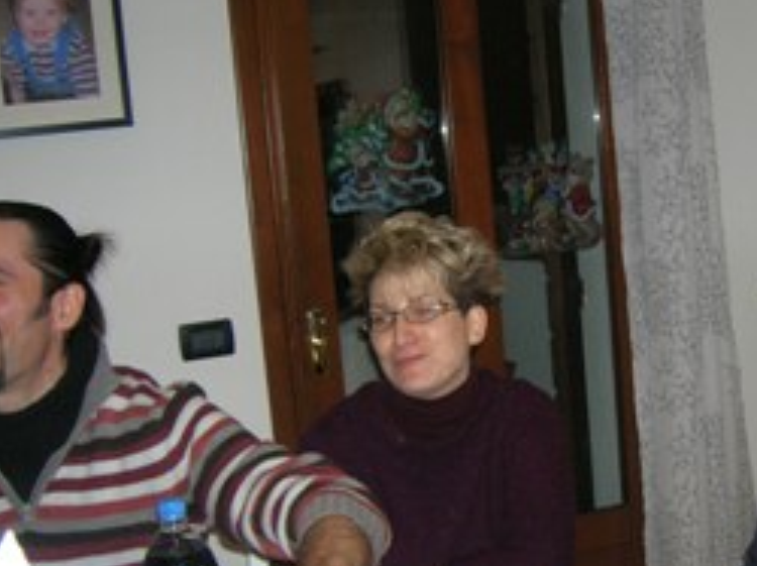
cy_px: 393
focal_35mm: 61
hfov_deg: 31.4
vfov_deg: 23.8
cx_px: 527
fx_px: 1333
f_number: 2.9
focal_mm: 5.7
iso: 94
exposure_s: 1/60.1
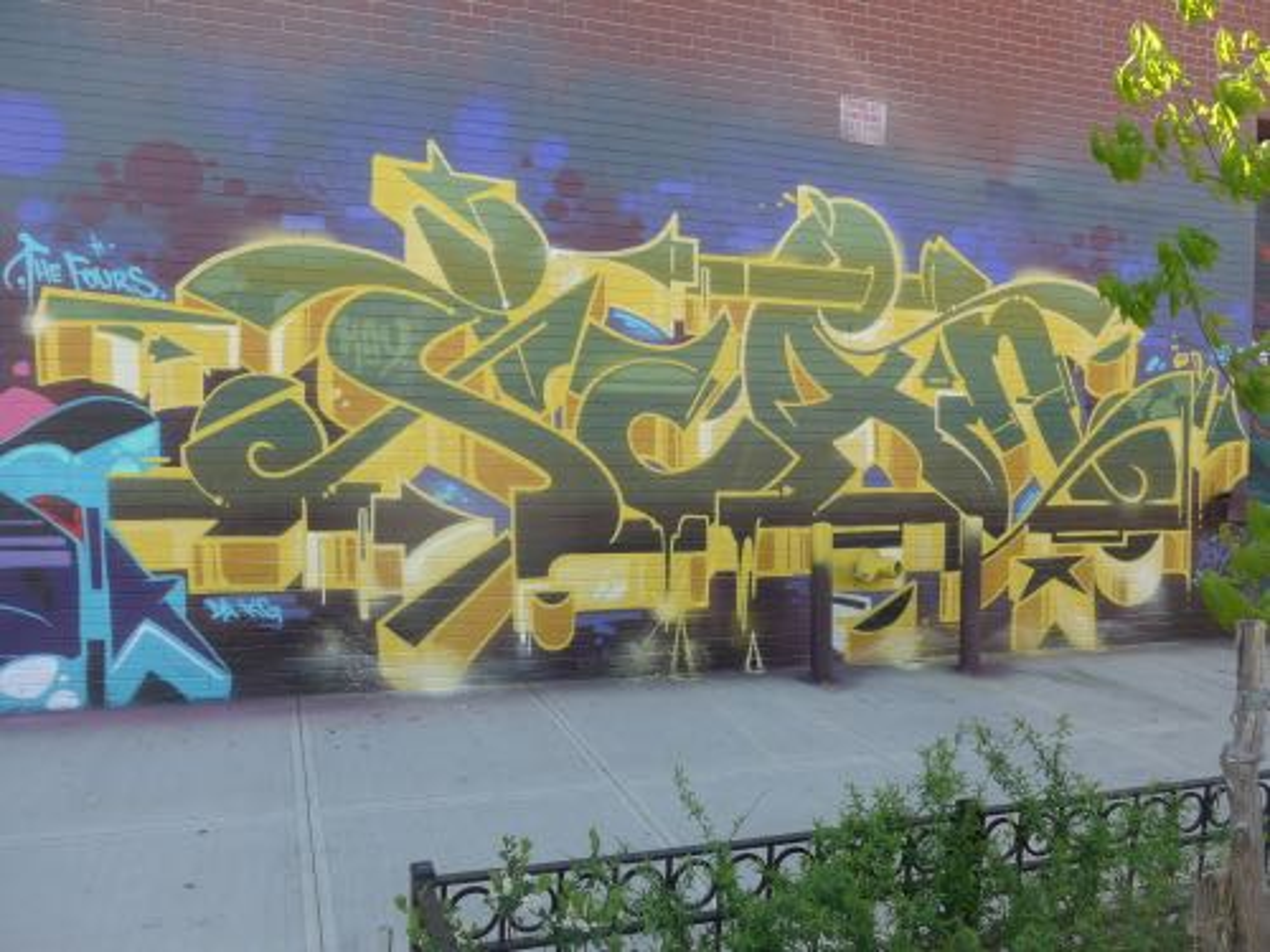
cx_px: 635
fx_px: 1064
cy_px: 476
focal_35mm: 29
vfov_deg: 48.2
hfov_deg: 61.7
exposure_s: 1/320
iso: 80
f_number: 2.8
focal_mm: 6
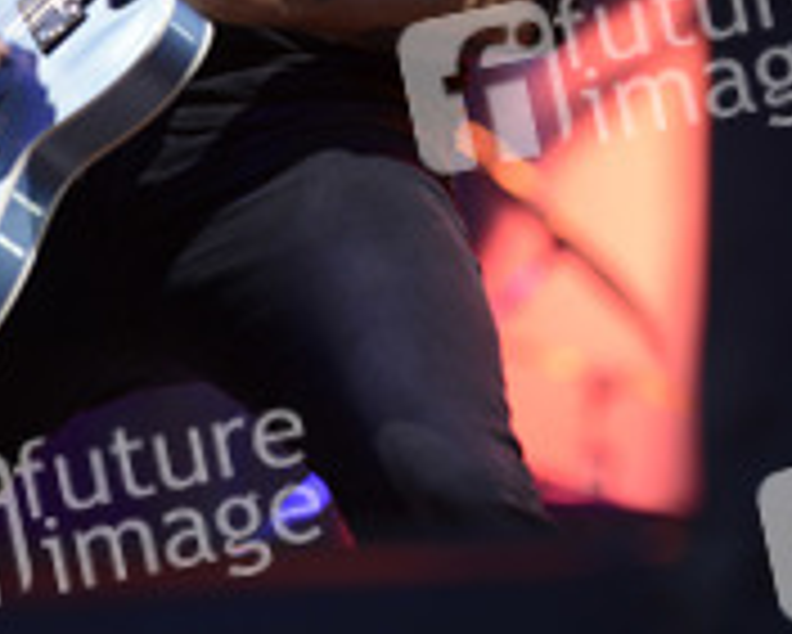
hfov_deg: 6.5
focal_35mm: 299
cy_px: -157
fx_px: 7012
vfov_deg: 5.2
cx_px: 220
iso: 1250
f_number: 2.8
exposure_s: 1/250
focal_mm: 140
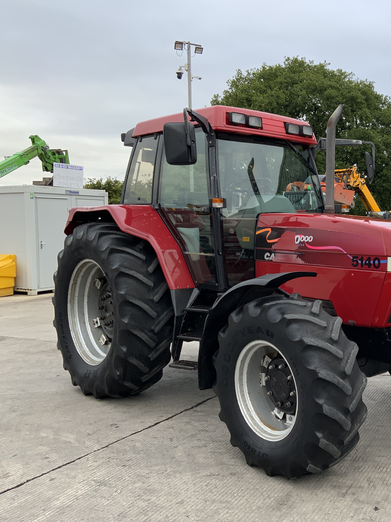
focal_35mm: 39
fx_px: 587
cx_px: 338
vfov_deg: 47.9
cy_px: 262
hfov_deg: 35.1
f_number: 1.8
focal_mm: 3
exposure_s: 1/215
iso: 16
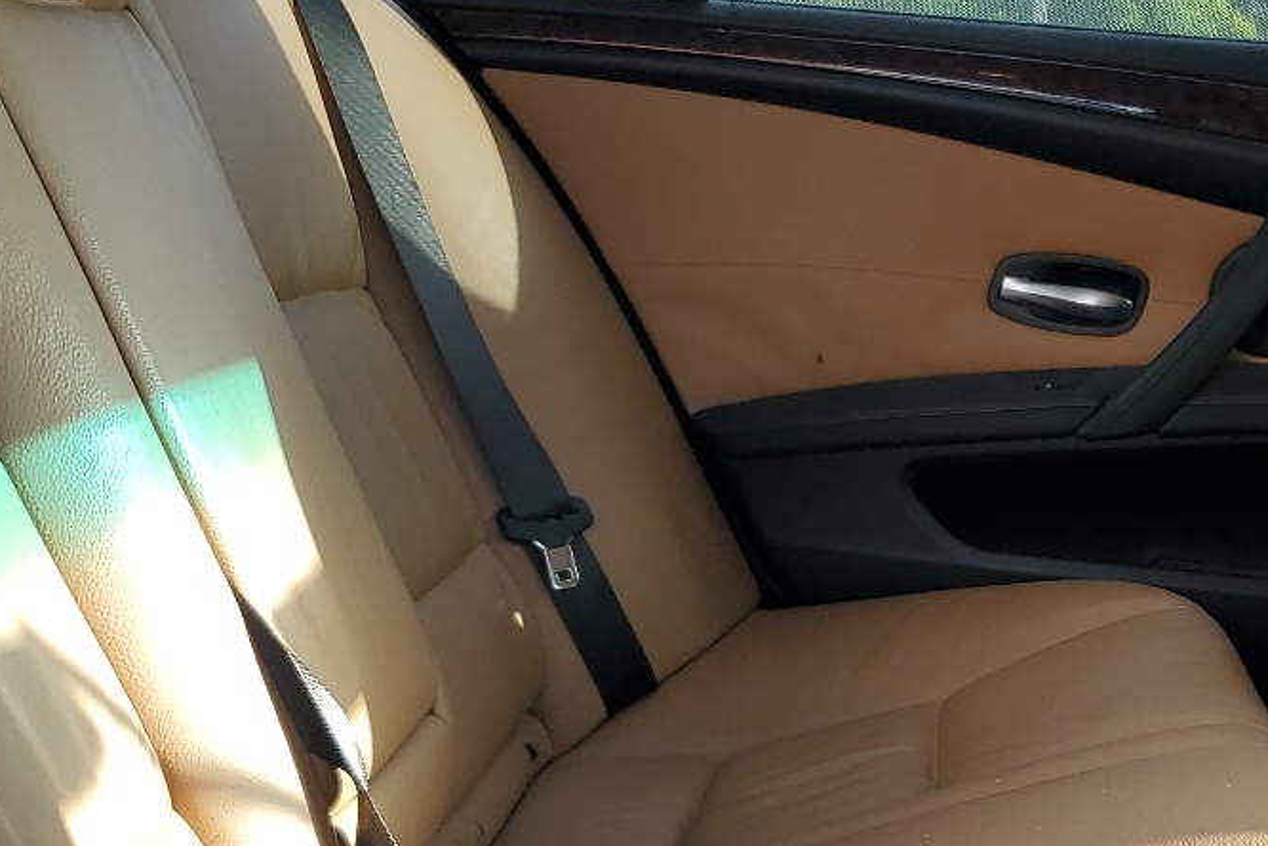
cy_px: 665
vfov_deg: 20.7
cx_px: 1072
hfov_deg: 30.0
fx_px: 2289
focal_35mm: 65
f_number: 1.5
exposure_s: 1/312
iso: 50
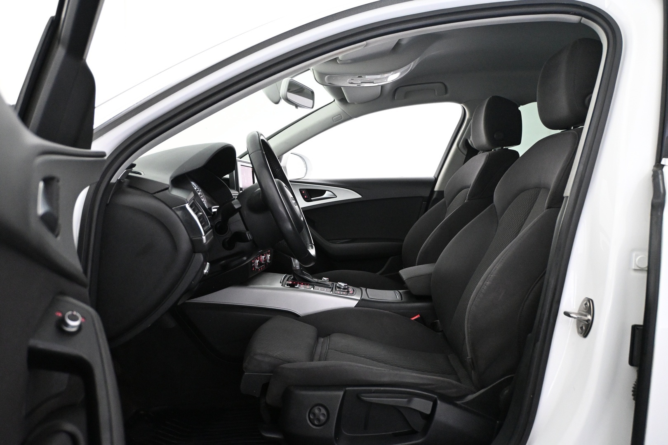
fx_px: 543
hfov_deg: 63.2
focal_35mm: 29
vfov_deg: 44.6
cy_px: 222
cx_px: 334
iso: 4000
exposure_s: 1/100
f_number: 3.8
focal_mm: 19.5
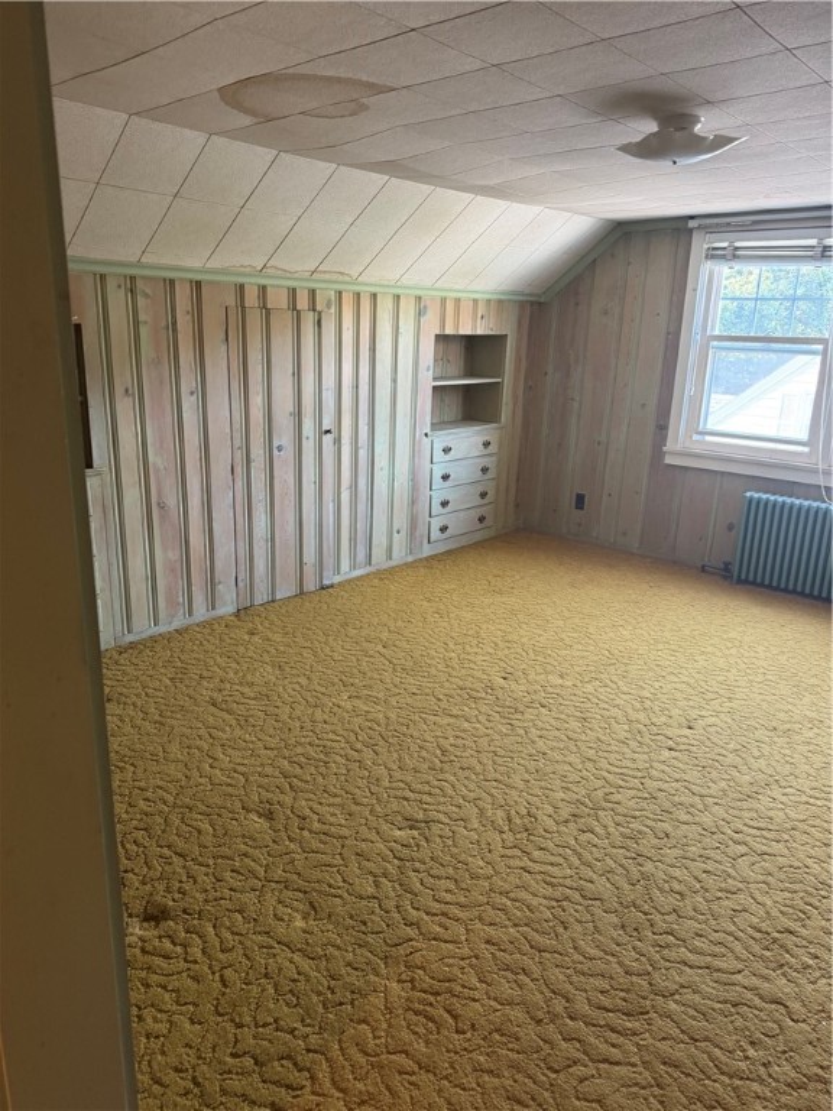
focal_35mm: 24
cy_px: 556
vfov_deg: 71.6
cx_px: 416
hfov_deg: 56.8
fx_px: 770
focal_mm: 6.76
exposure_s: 1/60
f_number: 1.78
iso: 320
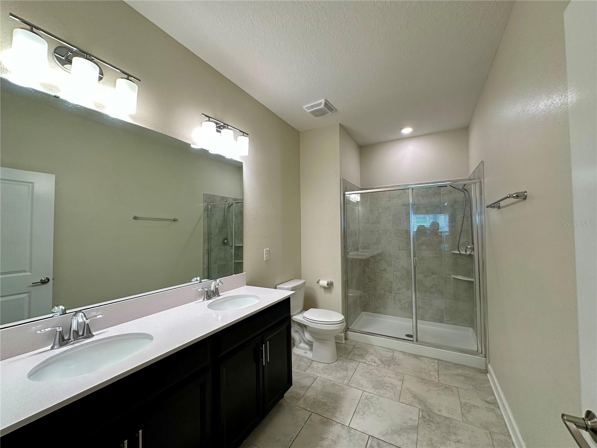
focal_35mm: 14
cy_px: 224
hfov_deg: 102.1
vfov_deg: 85.7
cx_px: 298
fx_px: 241
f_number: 2.2
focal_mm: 2.22
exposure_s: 1/120
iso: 250
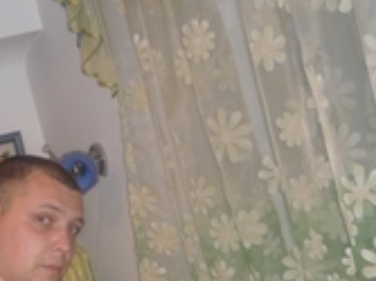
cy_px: 254
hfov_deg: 24.0
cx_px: 128
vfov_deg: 17.9
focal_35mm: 81
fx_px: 879
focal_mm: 5.2
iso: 125
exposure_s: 1/30
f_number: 3.3
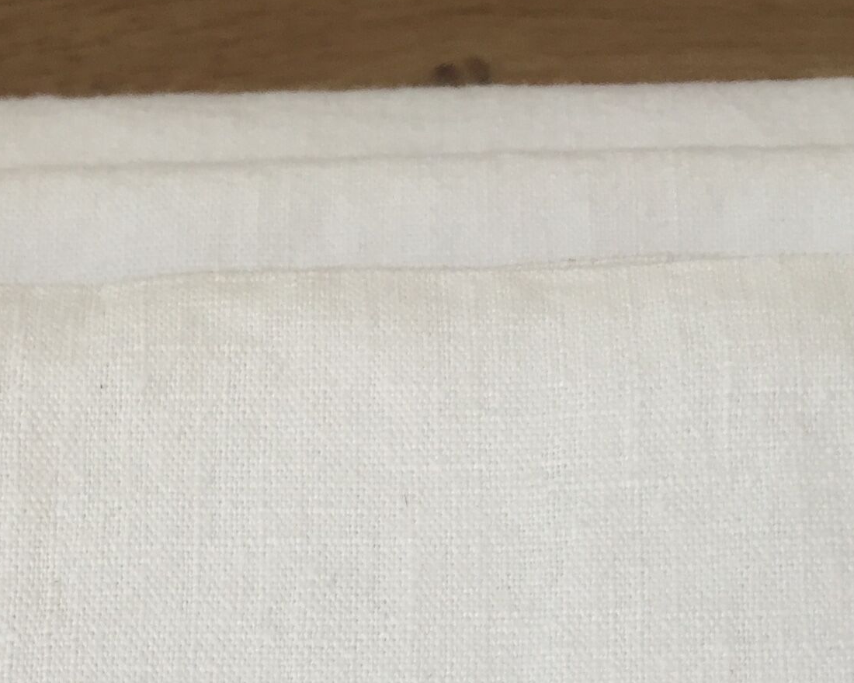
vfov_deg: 16.4
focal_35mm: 84
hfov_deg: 22.2
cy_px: 1070
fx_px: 2123
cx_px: 89
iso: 32
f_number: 2.2
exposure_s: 1/126
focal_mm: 4.15
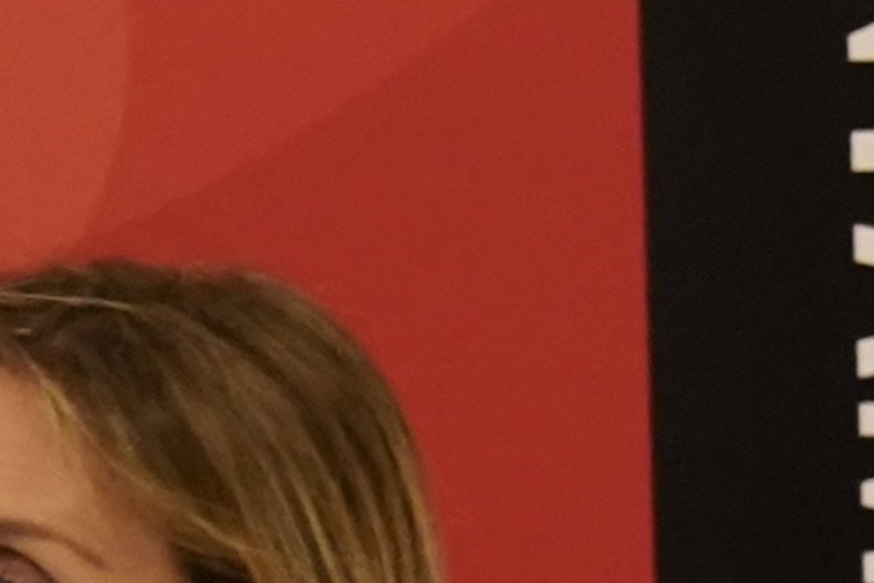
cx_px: -874
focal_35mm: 563
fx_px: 13671
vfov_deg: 2.4
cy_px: 780
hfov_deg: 3.6
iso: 4000
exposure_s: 1/250
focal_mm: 105
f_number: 4
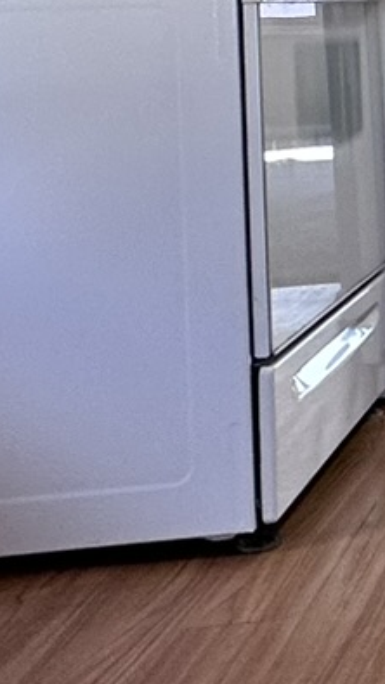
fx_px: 1435
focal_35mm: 79
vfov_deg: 25.5
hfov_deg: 11.6
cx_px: 1009
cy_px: -3
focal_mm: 2.22
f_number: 2.2
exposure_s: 1/120
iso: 125
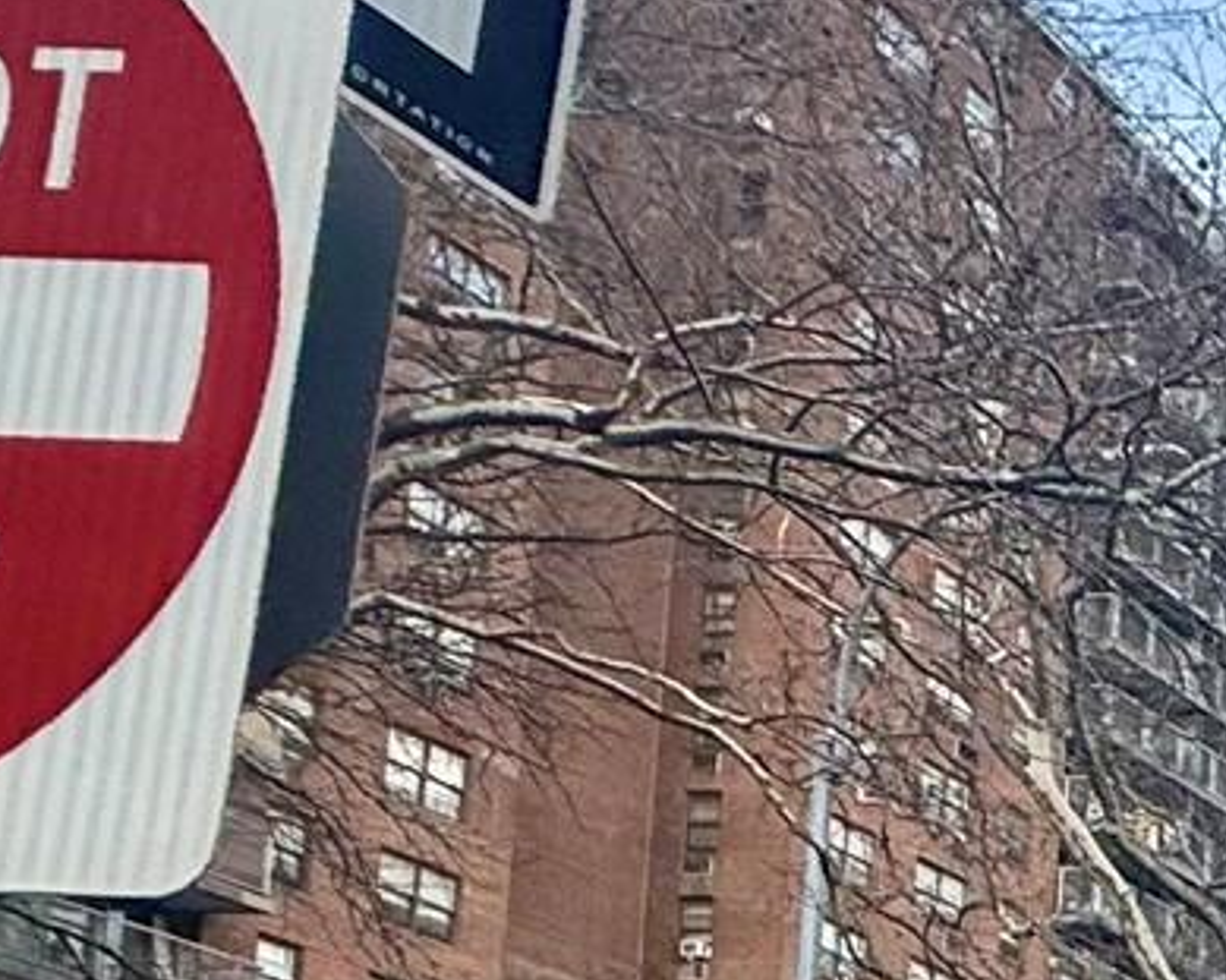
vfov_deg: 17.7
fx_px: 2612
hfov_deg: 15.9
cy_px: 1695
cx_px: 2805
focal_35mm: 72
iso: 50
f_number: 2.2
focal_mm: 2.22
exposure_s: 1/1312
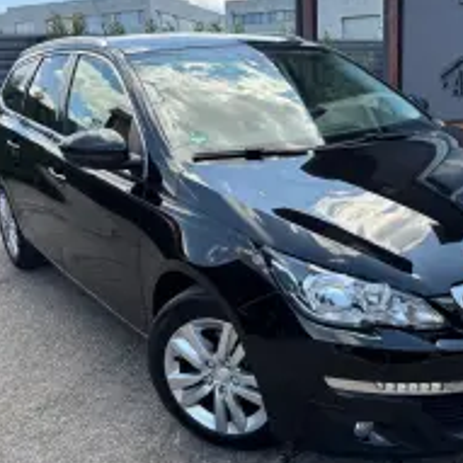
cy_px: 245
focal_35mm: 40
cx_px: 335
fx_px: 605
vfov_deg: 41.8
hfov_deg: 40.9
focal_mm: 6.76
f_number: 1.78
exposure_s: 1/739
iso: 80
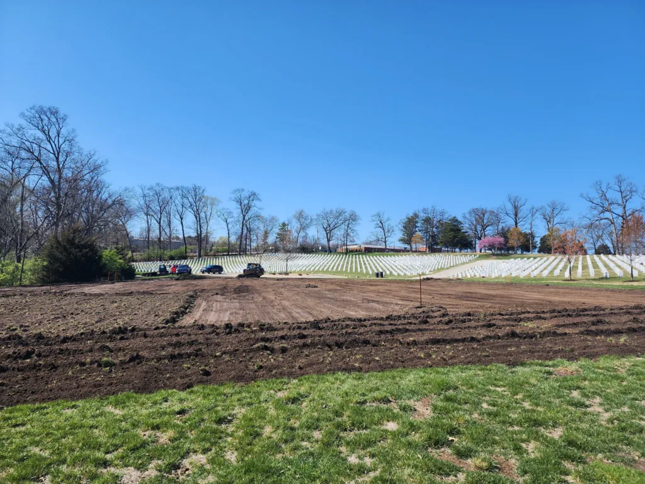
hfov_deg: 73.9
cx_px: 322
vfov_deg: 58.9
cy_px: 242
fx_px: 429
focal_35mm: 23
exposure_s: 1/887
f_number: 1.8
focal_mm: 6.4
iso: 12
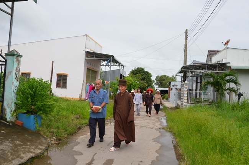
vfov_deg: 47.8
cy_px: 82
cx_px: 124
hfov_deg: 67.5
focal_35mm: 27
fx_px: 186
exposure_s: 1/250
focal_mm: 18
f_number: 13
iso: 250
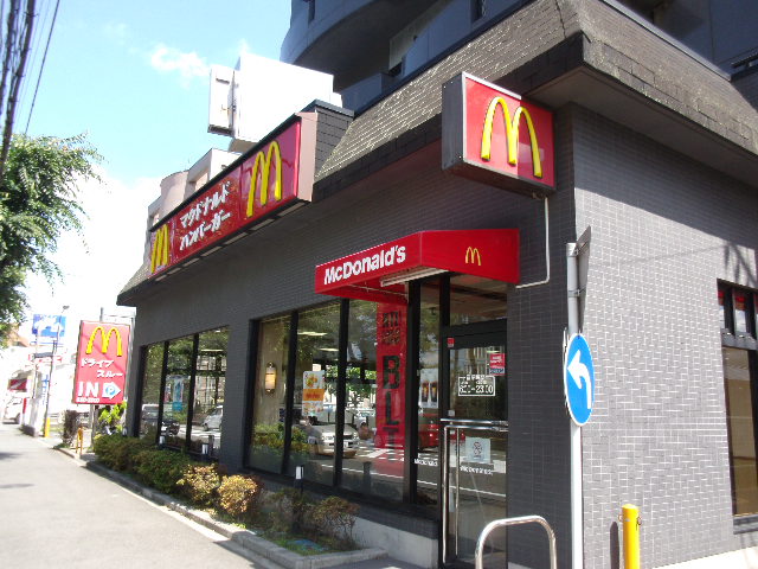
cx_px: 379
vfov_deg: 49.7
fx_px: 613
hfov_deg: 63.4
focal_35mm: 28
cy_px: 284
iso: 64
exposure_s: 1/210
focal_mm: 5.1
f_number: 3.9
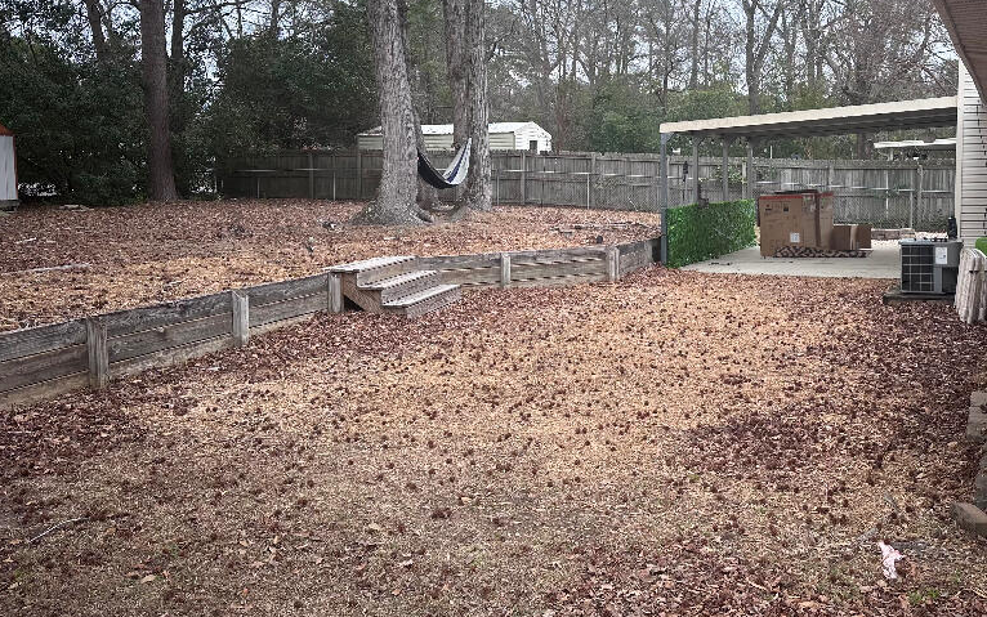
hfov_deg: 55.7
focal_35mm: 34
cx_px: 647
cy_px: 250
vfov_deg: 37.2
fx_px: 915
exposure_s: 1/310
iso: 80
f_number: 1.78
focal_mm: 6.86
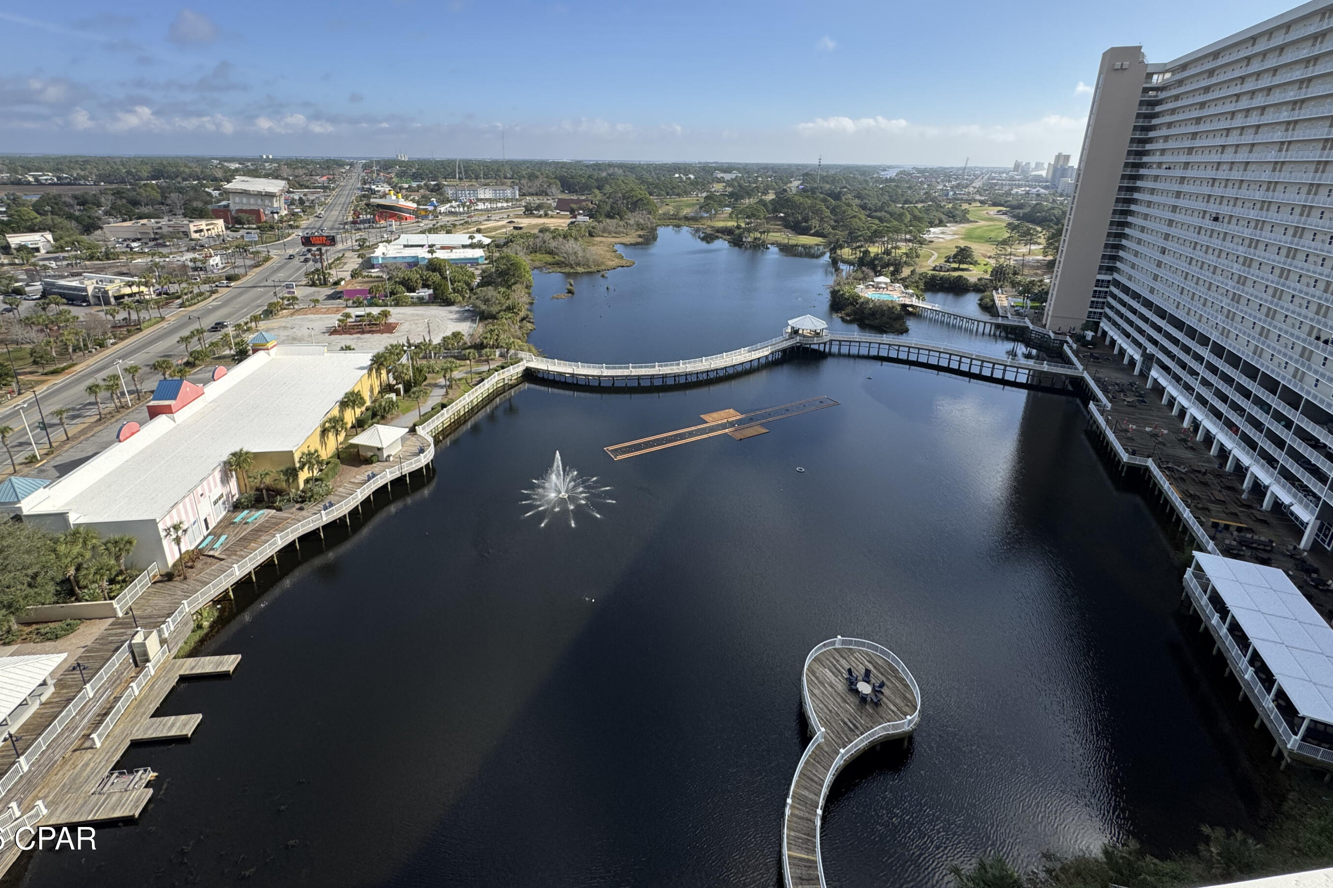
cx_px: 644
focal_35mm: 16
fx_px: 592
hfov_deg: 96.7
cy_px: 340
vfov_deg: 72.7
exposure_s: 1/1420
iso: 50
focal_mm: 2.22
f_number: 2.2
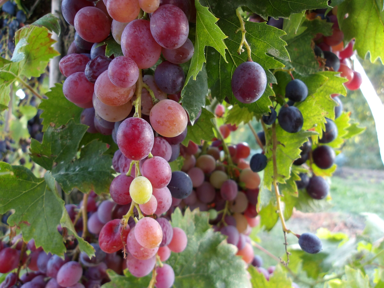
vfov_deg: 51.4
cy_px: 144
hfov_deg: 65.3
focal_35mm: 27
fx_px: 300
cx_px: 192
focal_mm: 4.9
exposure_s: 1/57
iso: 100
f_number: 3
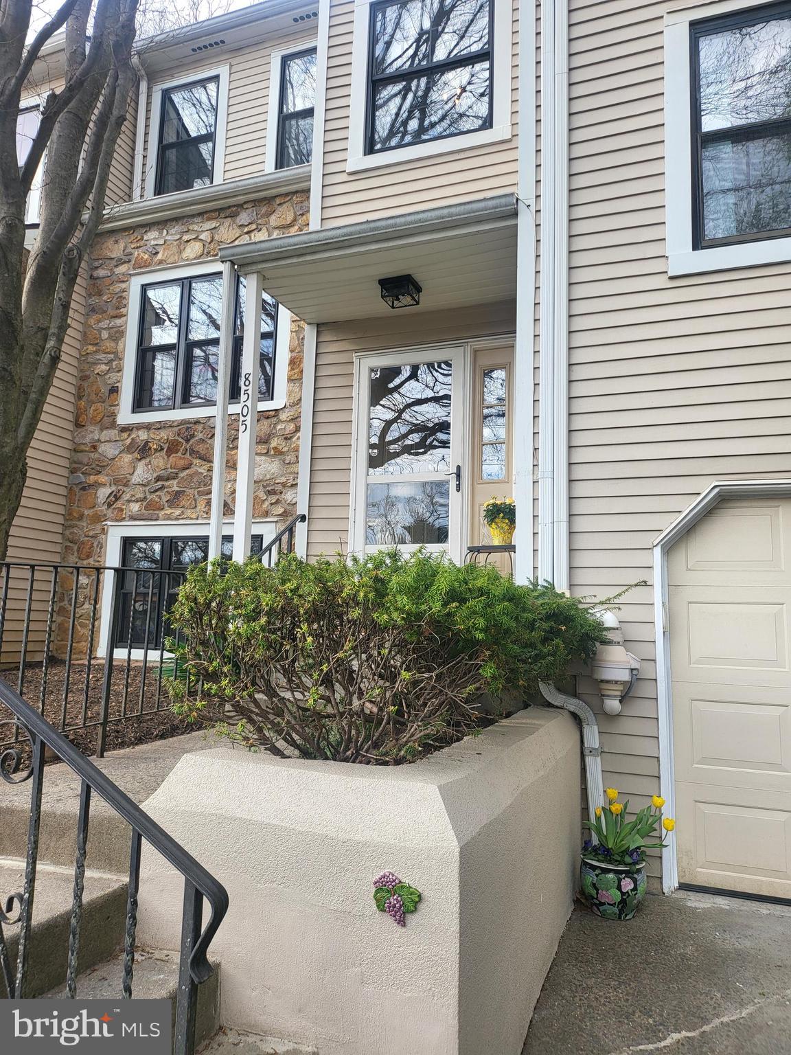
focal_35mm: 24
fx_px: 731
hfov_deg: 56.8
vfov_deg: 71.6
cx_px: 396
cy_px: 528
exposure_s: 1/310
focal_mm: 5
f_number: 1.8
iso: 40
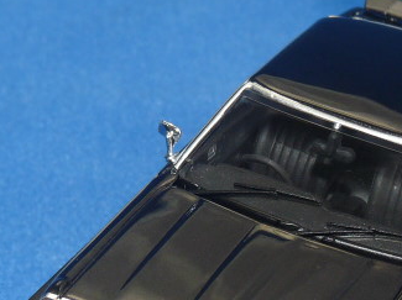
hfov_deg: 9.3
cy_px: 251
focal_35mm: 213
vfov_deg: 6.9
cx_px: 255
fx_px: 2471
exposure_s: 1/30
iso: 100
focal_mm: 10.8
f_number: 4
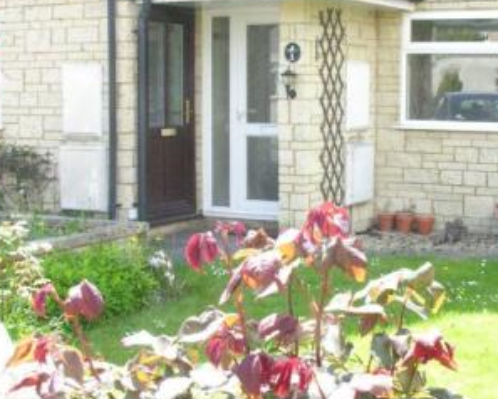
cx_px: 333
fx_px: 988
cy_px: 212
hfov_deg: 28.1
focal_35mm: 67
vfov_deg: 22.8
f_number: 8
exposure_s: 1/167
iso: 400
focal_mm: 8.9
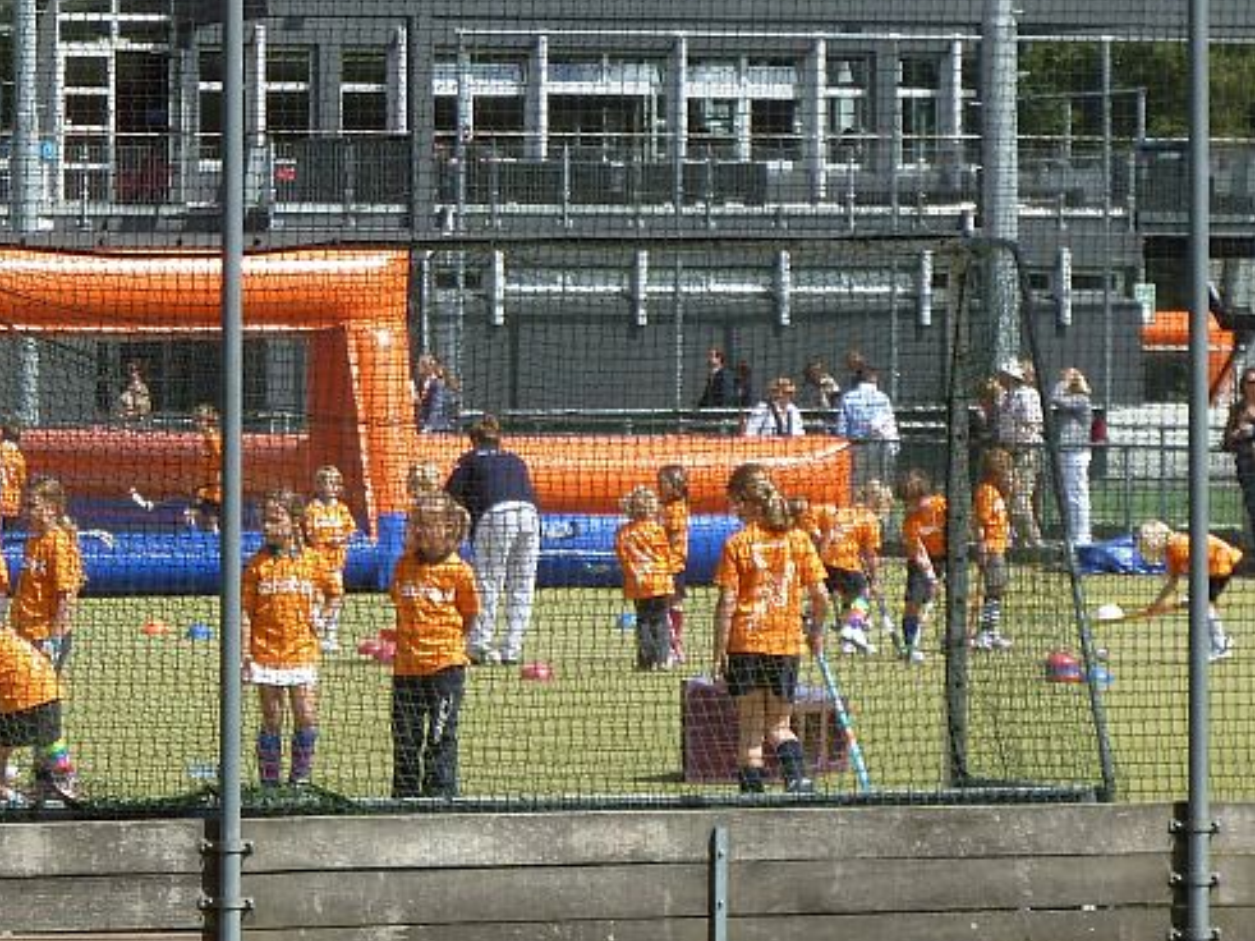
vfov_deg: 5.2
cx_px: 215
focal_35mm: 286
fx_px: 10366
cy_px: 205
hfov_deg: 6.9
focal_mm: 22.5
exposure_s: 1/400
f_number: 4.5
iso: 80
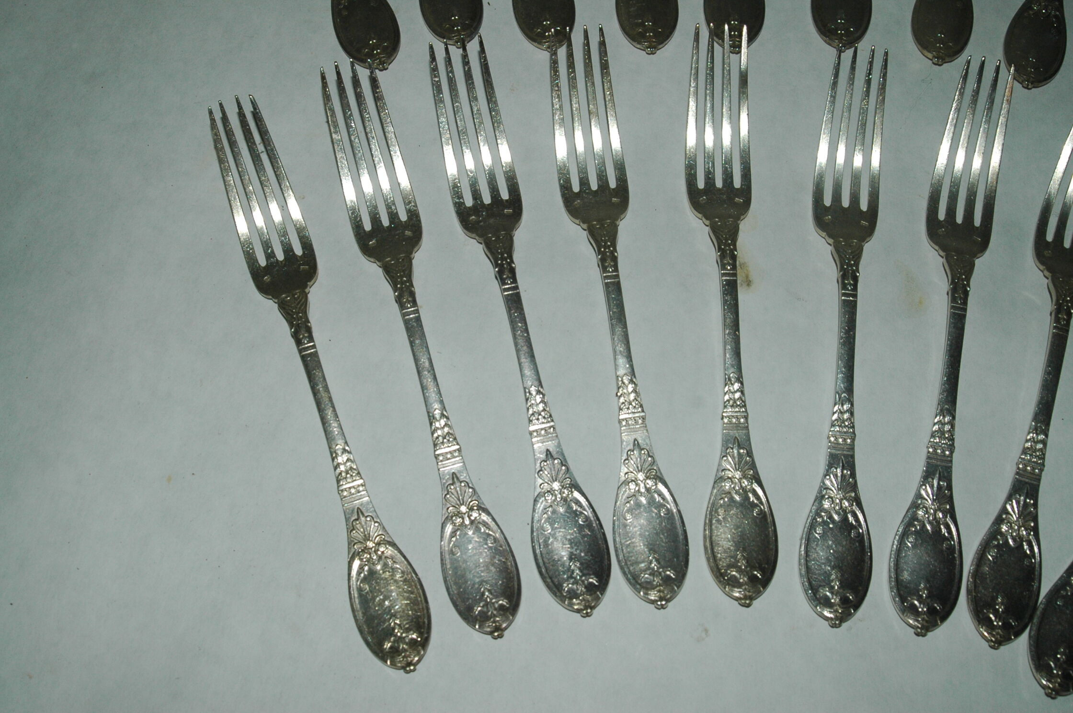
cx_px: 536
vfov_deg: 31.8
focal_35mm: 42
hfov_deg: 46.4
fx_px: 1250
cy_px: 356
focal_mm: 28
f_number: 7.1
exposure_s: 1/125
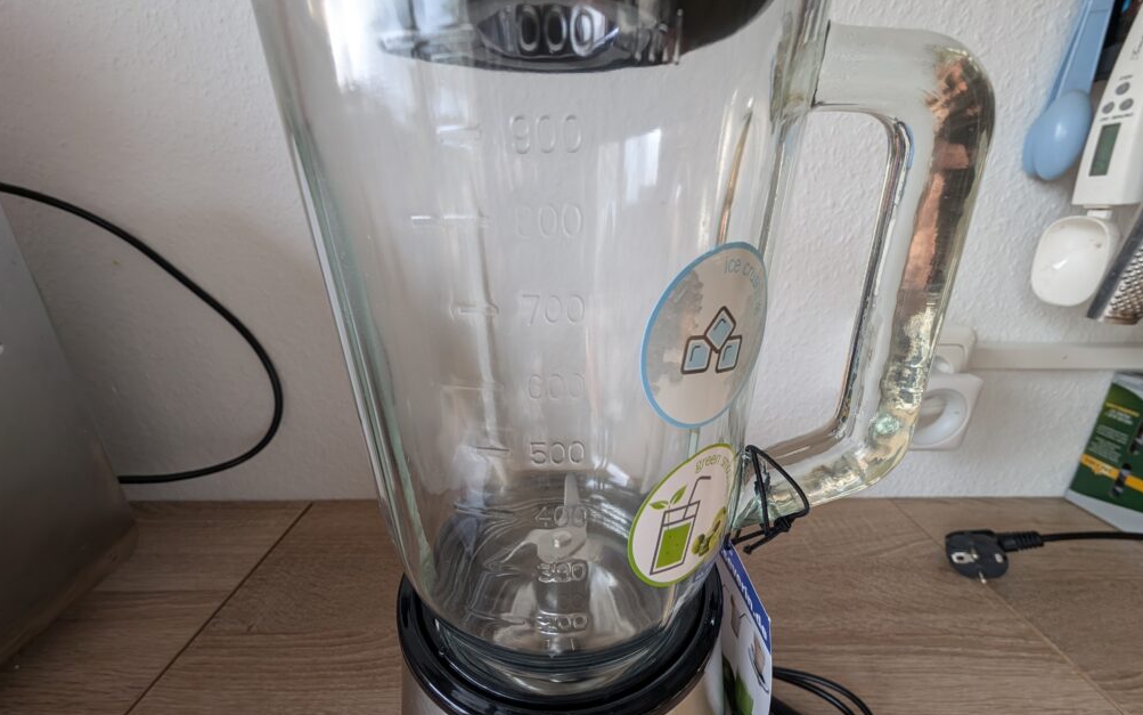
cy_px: 364
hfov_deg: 109.4
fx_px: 405
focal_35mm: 13
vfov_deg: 82.8
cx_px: 568
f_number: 1.95
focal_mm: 2.23
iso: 66
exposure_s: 1/61
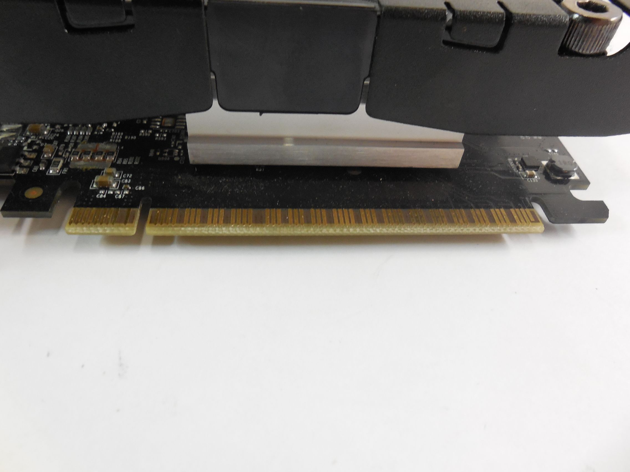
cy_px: 236
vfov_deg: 53.1
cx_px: 315
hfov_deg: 67.3
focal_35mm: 26
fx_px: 473
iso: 400
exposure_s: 1/25
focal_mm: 4.6
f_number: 3.5
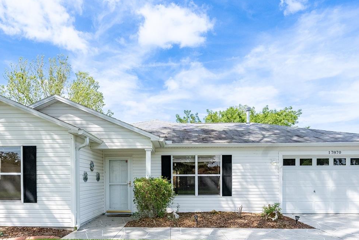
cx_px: 162
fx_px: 229
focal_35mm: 23
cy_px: 182
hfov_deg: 75.9
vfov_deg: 52.5
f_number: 7.1
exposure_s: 1/2500
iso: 1250
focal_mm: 14
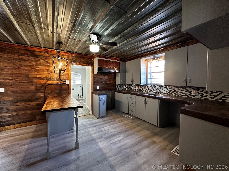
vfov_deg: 85.7
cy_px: 86
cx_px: 114
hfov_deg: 102.1
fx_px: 93
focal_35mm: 14
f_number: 2.2
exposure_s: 1/60
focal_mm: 2.22
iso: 320
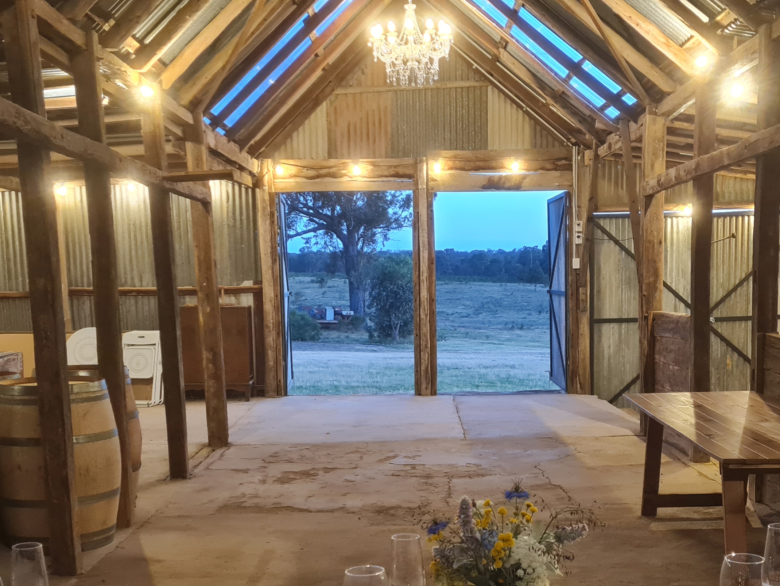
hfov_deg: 38.9
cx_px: 423
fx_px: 1104
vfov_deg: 29.2
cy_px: 446
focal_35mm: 49
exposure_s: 1/50
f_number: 1.8
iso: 400
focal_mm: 5.4
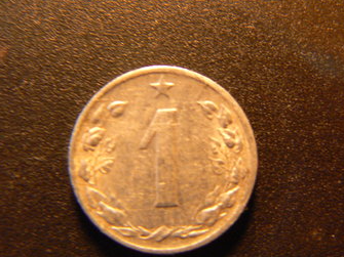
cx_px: 164
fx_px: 427
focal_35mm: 43
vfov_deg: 33.6
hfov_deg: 43.9
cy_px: 133
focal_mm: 6
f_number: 2.8
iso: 200
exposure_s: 1/20
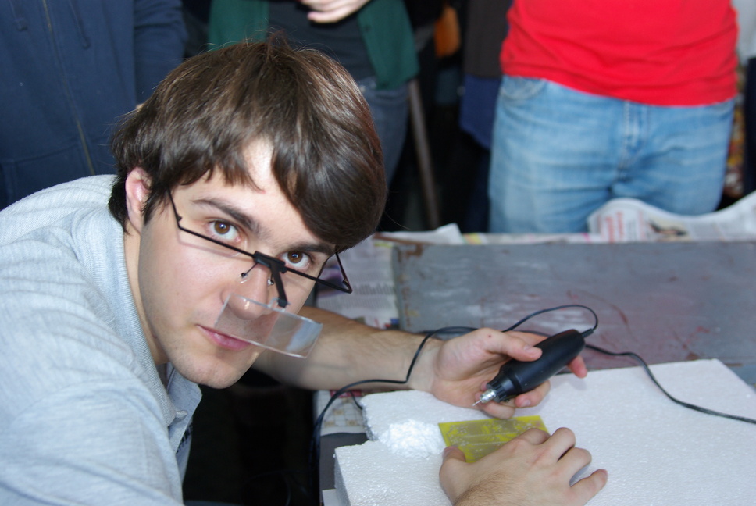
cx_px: 378
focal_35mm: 50
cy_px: 253
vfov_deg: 27.3
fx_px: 1041
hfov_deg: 39.9
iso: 200
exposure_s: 1/50
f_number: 3.5
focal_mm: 33
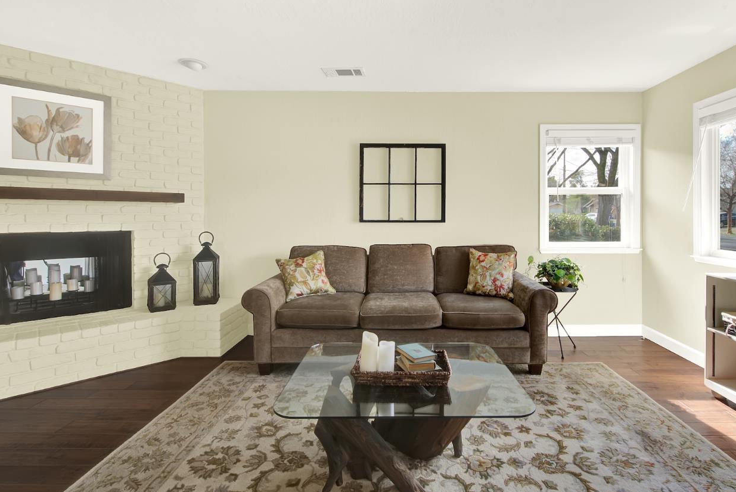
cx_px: 398
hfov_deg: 93.0
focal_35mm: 17
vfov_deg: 70.2
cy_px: 216
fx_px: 348
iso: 100
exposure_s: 1/10
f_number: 14
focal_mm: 14
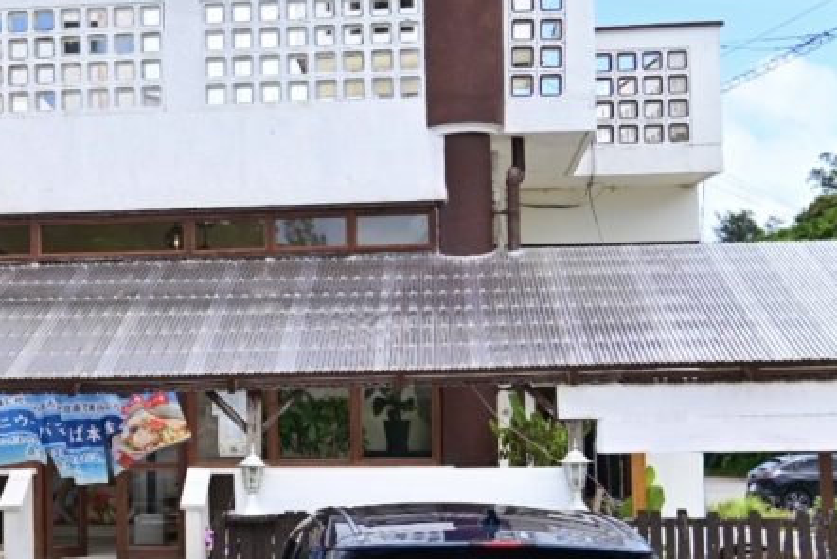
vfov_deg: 15.5
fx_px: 2047
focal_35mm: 88
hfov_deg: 22.1
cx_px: -38
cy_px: 327
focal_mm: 38
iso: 100
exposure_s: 1/640
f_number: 4
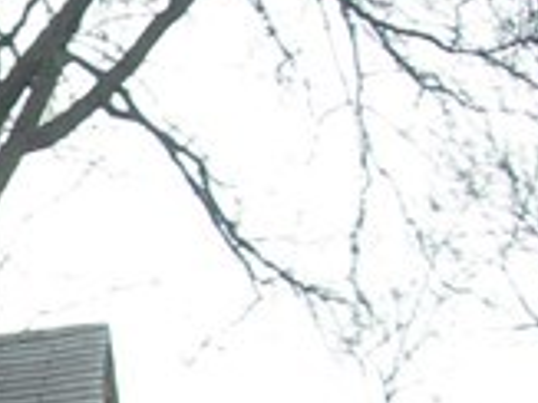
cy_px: 958
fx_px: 3712
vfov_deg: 6.0
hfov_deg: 7.3
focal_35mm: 239
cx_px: -1076
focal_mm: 7.8
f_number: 4.8
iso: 50
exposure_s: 1/234
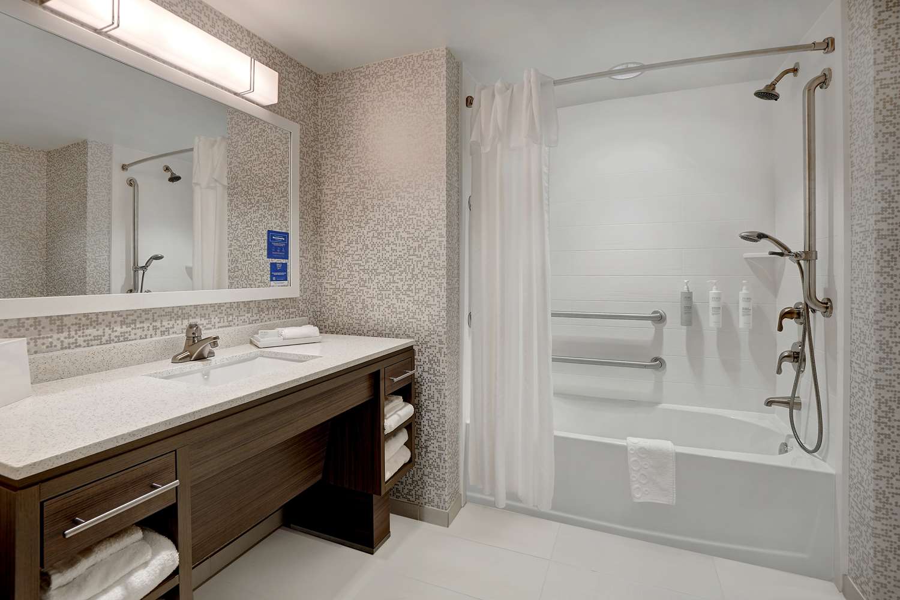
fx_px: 375
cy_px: 300
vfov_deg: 77.3
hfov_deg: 100.4
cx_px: 450
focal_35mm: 15
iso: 200
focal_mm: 10
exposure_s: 1/25
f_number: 8
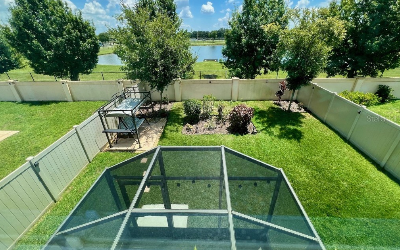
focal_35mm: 14
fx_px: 153
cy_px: 118
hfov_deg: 105.3
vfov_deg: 78.6
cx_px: 201
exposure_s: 1/440
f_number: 1.8
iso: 32
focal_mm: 1.57
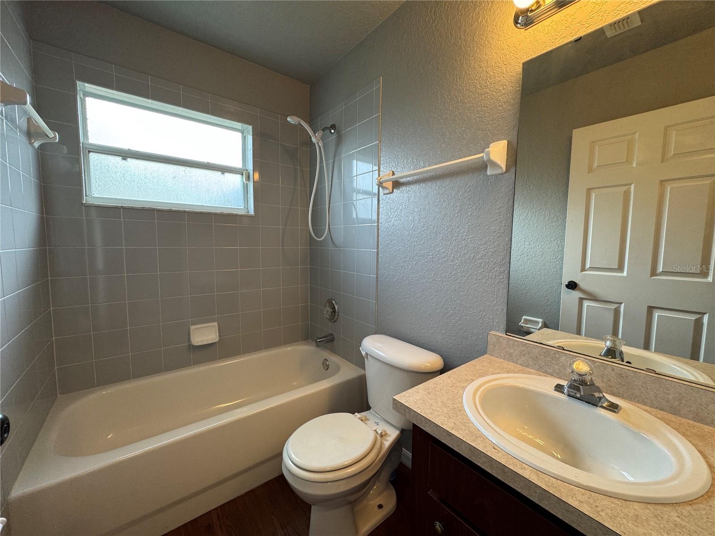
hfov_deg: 102.1
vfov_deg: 85.7
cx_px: 358
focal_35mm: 14
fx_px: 289
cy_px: 268
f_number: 2.2
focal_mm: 2.22
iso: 125
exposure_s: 1/120
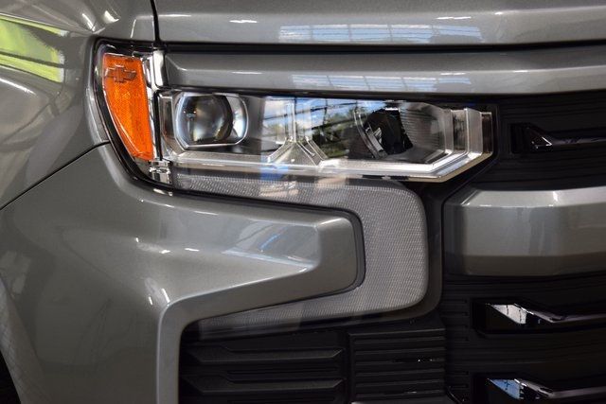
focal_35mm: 105
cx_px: 303
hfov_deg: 19.5
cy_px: 202
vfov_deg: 13.0
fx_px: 1768
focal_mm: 70
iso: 500
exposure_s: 1/30
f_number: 7.1
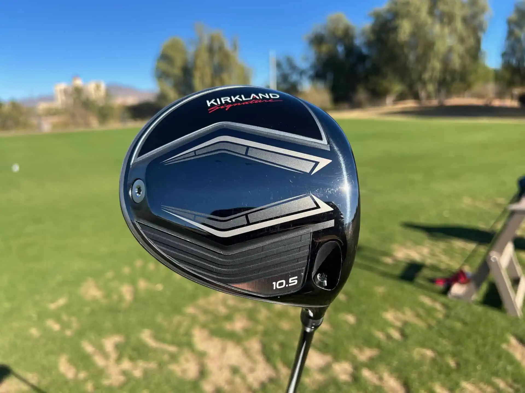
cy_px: 196
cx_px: 262
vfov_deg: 53.1
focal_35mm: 26
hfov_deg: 67.3
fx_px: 394
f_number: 1.5
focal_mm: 5.7
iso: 50
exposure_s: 1/2123
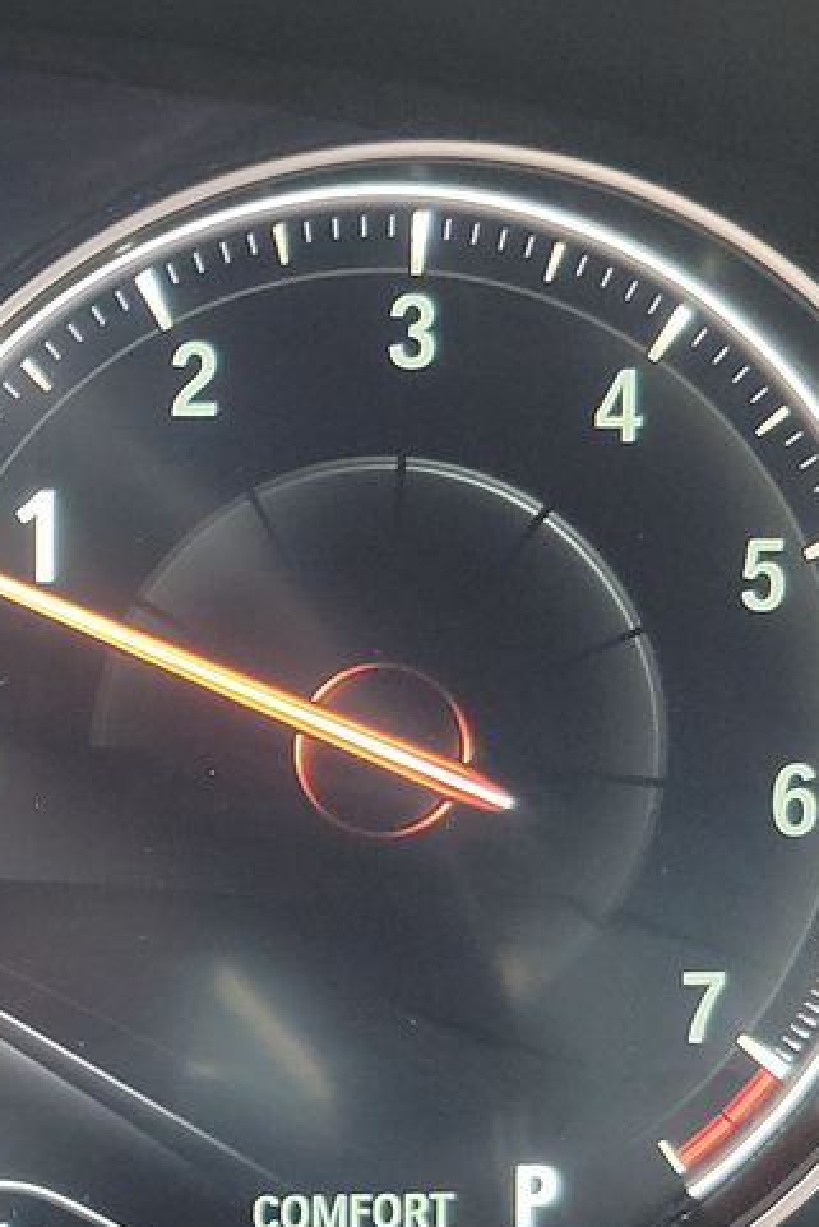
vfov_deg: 24.4
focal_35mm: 83
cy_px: 712
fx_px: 2830
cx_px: -520
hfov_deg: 14.9
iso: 418
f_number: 1.8
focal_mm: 6.7
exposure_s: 1/59
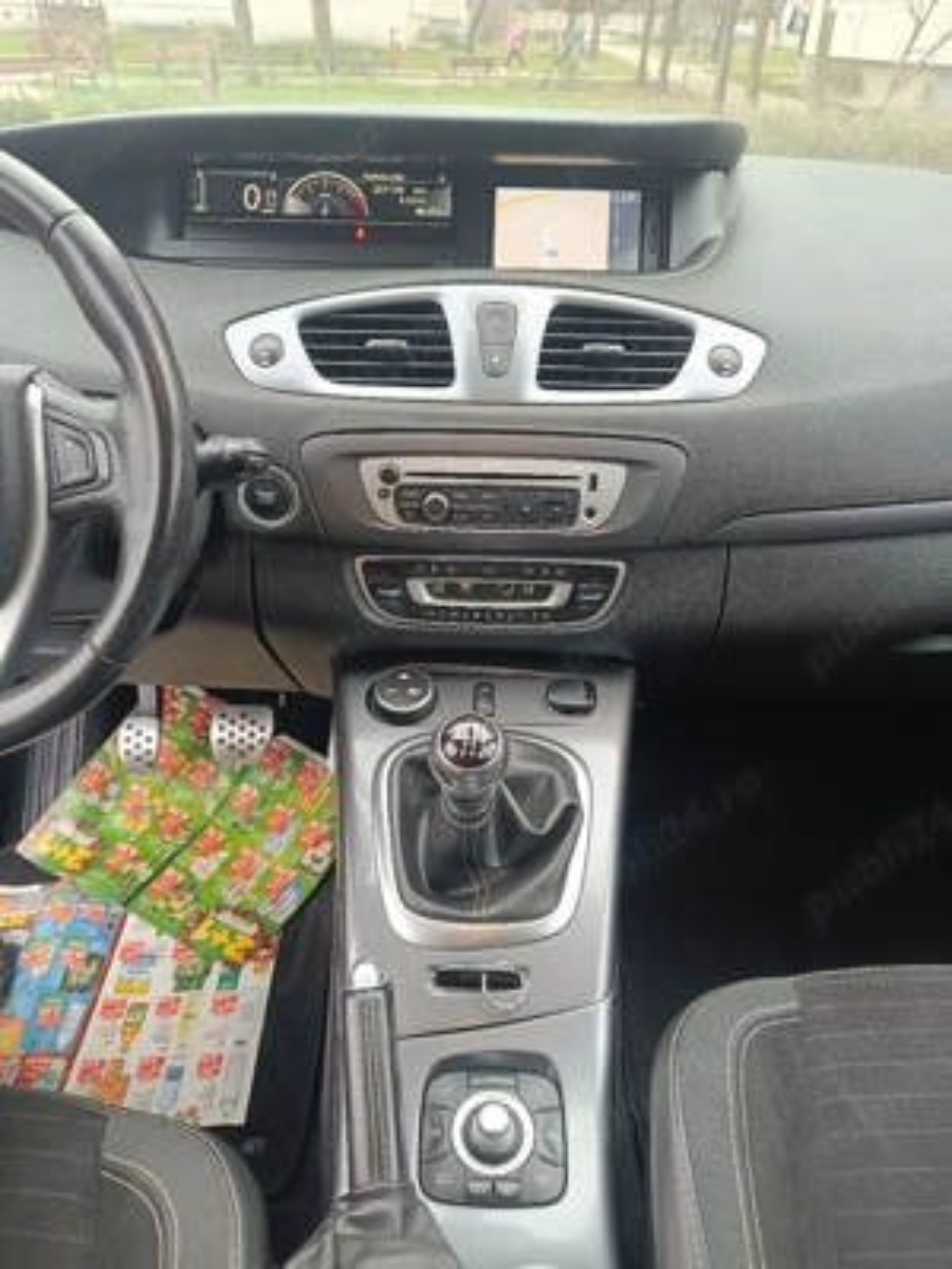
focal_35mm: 24
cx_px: 476
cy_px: 634
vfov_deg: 71.6
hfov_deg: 56.8
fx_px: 880
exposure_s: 1/101
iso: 339
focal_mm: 5.59
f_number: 1.88
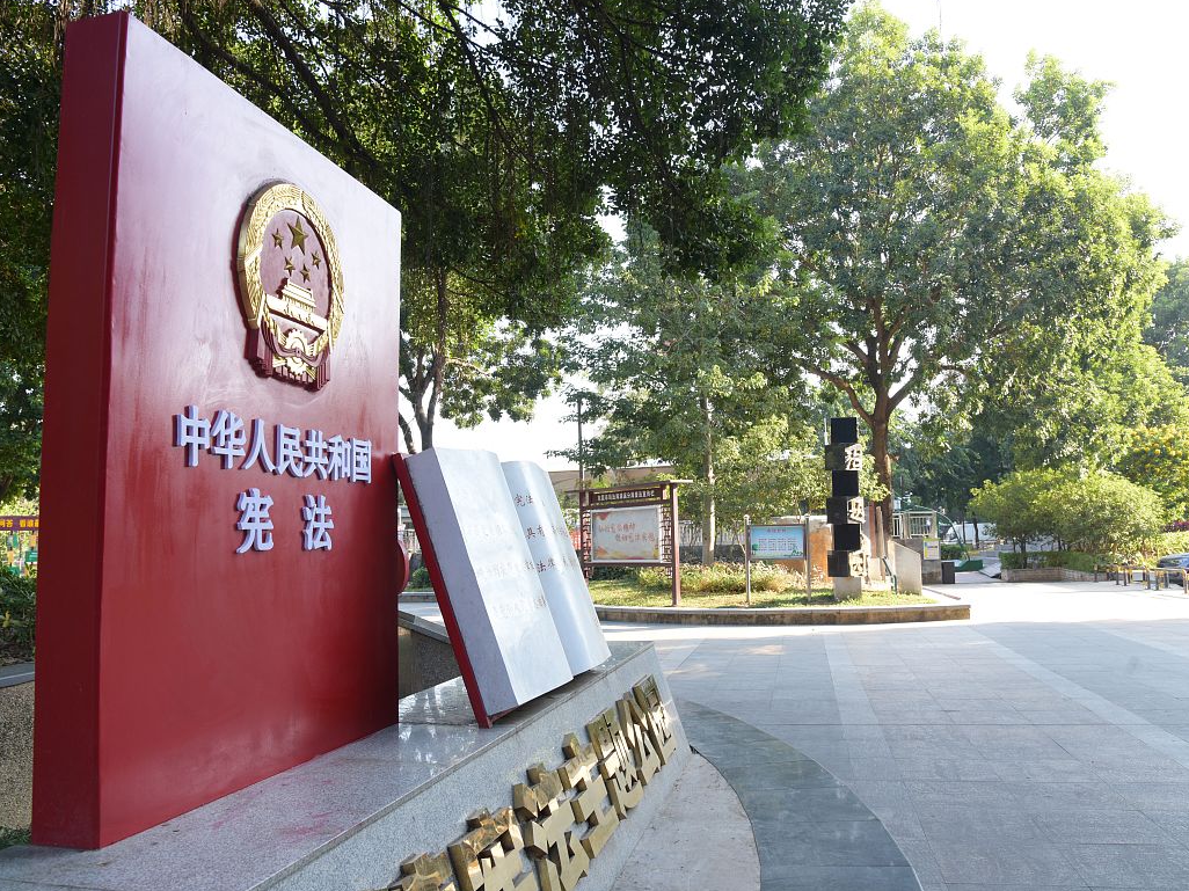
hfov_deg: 65.3
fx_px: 927
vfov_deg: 51.3
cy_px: 433
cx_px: 598
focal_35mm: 27
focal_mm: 24
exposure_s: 1/80
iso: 400
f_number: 8
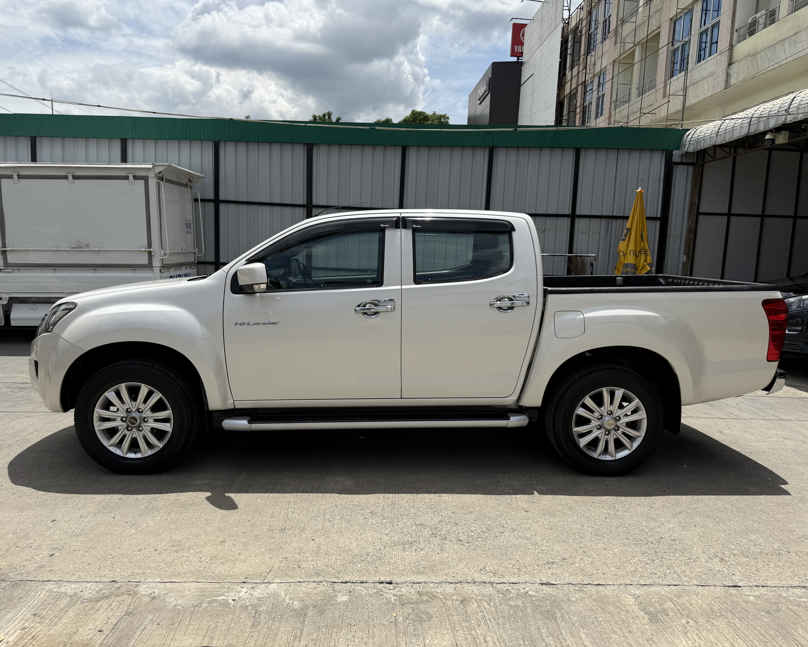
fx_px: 598
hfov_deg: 68.1
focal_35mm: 25
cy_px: 324
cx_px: 399
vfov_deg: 56.8
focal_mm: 6.76
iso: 80
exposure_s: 1/6711
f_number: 1.78
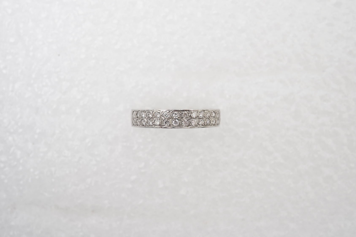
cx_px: 178
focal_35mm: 45
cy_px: 118
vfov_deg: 29.9
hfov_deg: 43.6
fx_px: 445
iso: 400
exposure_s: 1/125
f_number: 14
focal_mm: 30
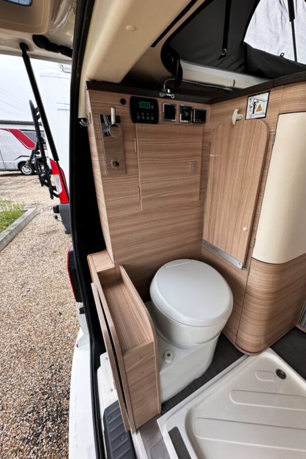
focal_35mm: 15
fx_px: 191
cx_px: 172
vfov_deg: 100.4
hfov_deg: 77.0
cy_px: 228
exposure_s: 1/207
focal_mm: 2.22
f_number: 2.2
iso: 40
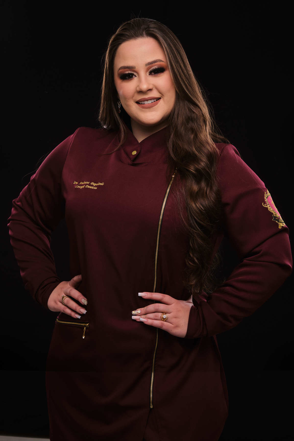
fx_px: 784
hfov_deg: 21.2
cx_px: 147
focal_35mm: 64
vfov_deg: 31.4
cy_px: 220
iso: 160
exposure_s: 1/125
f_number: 10
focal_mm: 42.9
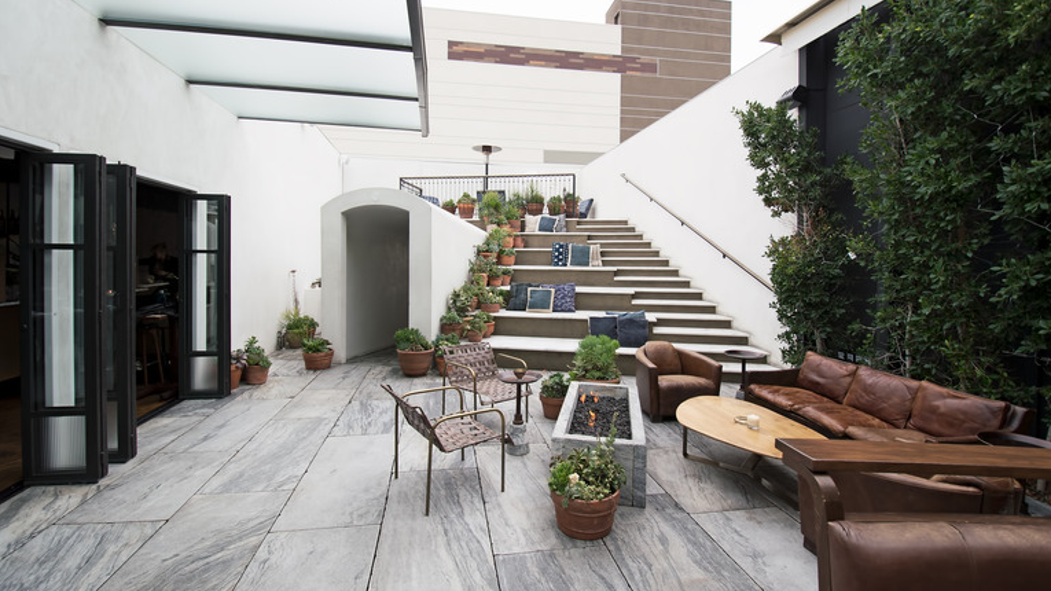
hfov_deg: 99.4
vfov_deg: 66.8
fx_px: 446
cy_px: 260
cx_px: 523
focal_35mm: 16
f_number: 5.6
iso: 160
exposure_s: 1/125
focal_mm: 10
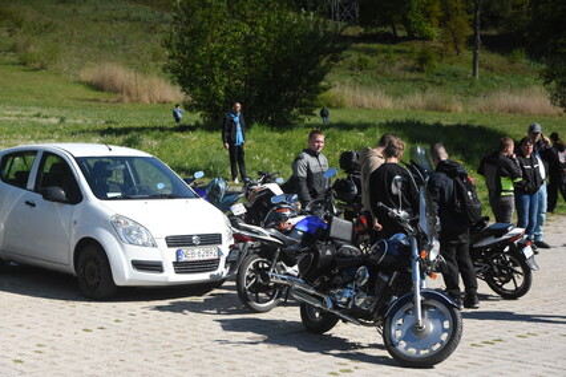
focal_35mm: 68
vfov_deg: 20.2
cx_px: 283
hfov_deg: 29.9
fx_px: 1061
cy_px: 188
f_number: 4
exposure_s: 1/8000
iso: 1250
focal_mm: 45
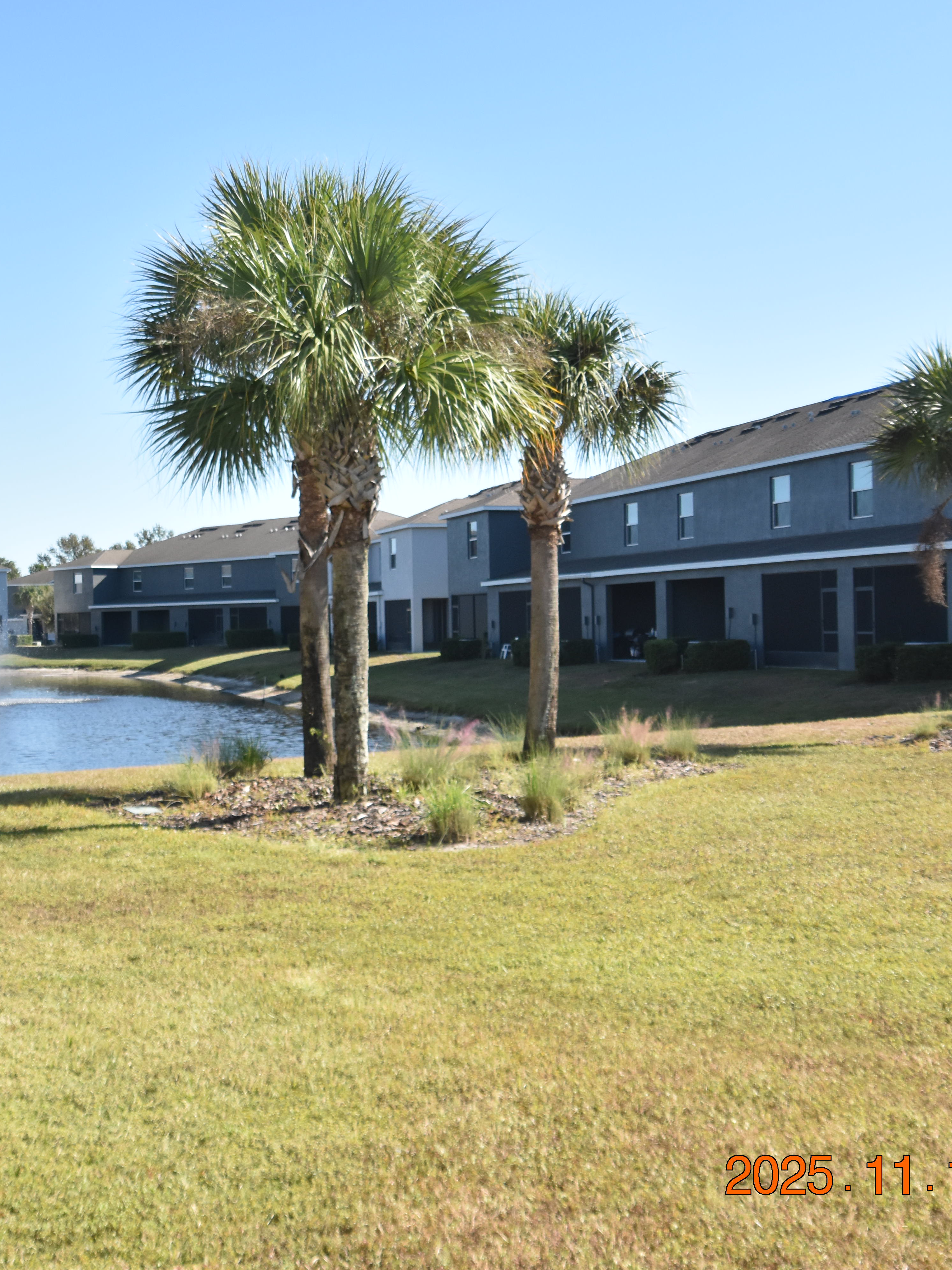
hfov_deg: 28.0
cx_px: 374
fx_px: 1907
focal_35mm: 52
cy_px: 635
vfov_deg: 36.8
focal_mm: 24
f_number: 4.5
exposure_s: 1/3000
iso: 800
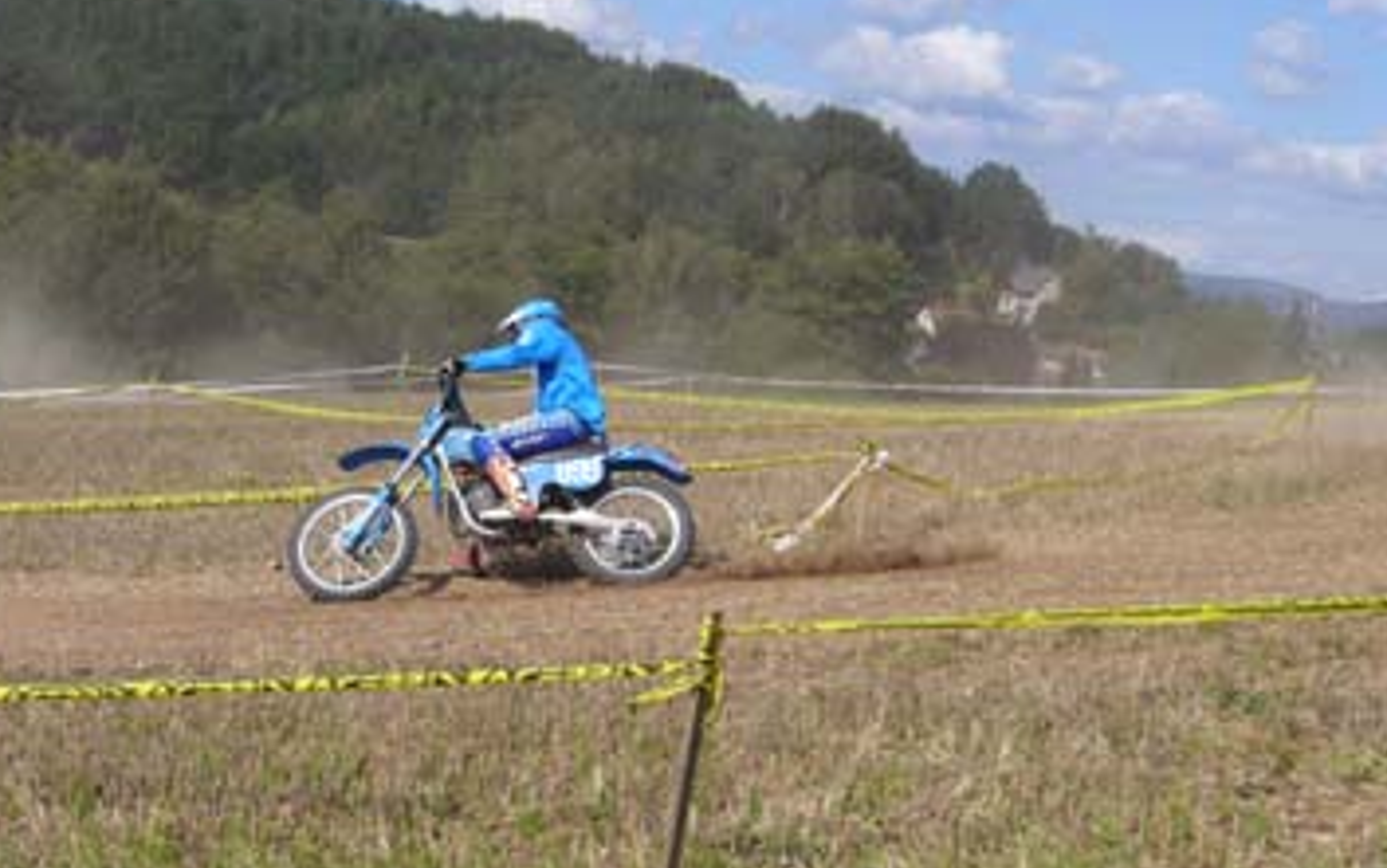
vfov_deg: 21.7
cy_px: 463
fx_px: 2269
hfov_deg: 34.0
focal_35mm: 60
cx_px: 668
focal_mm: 8.3
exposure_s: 1/500
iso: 100
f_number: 6.7
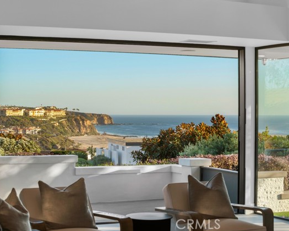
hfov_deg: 23.8
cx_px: 124
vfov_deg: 19.2
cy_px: 115
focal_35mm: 80
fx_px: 684
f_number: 11
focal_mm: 70
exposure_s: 1/10
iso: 100
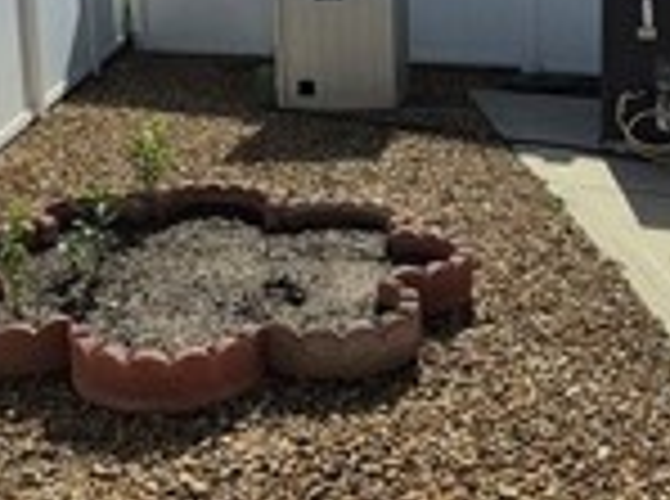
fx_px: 1081
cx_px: 297
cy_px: 0
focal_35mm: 56
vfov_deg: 24.8
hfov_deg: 34.4
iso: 50
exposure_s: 1/5000
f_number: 2.2
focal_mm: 1.74
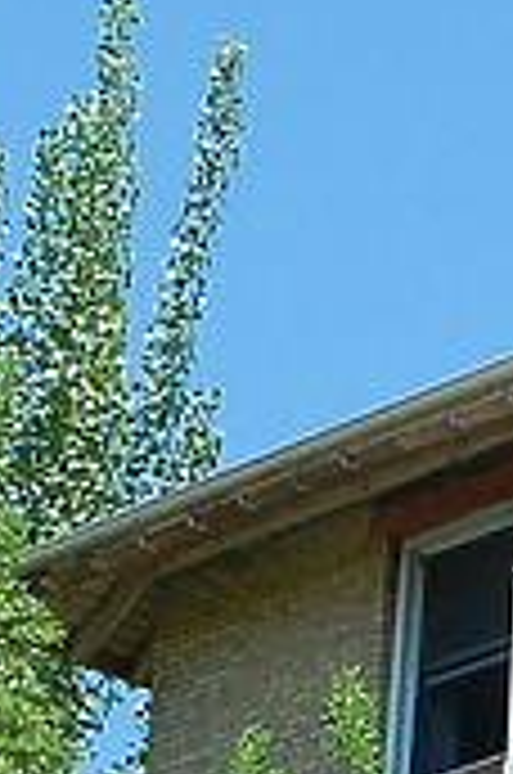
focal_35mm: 298
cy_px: 1534
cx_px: 1136
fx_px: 6395
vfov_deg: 6.7
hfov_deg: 4.5
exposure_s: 1/250
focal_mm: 38
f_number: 10
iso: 360
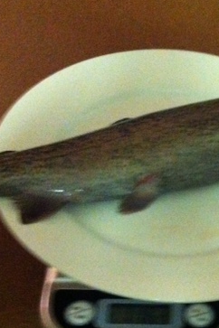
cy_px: 209
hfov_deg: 21.0
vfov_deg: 31.3
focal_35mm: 64
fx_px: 584
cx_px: 174
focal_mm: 3.85
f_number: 2.8
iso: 1000
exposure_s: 1/15
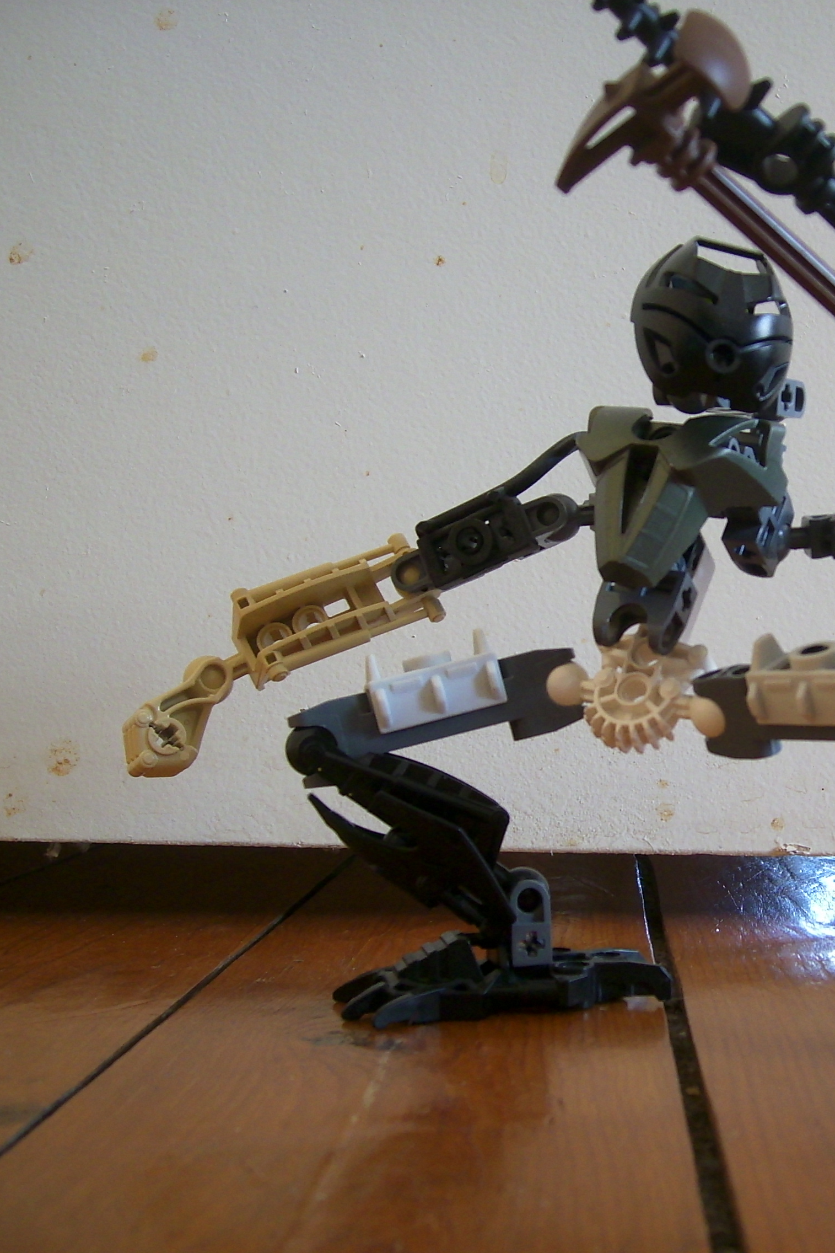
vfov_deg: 43.6
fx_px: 1565
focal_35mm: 45
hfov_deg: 28.8
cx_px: 738
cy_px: 619
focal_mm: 5.99
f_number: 2.8
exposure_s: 1/9
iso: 50
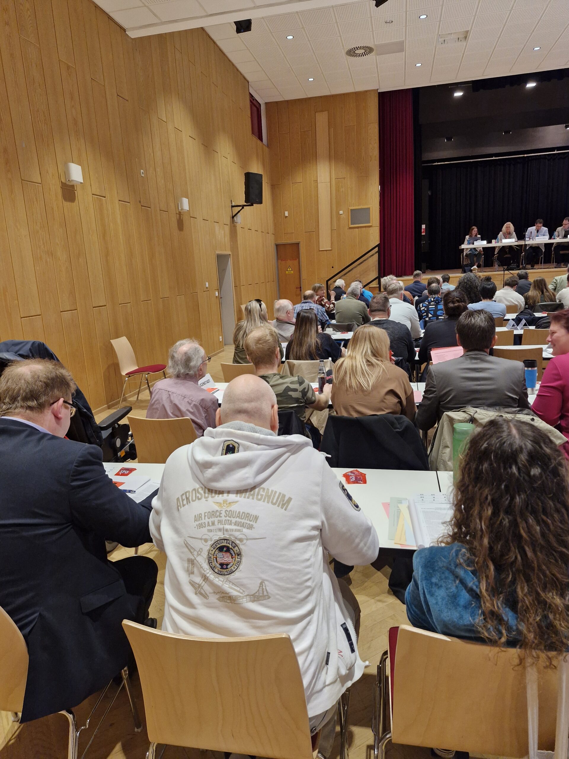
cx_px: 284
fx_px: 504
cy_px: 380
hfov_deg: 58.9
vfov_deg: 73.9
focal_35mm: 23
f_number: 1.8
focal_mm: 5.54
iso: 320
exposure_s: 1/100
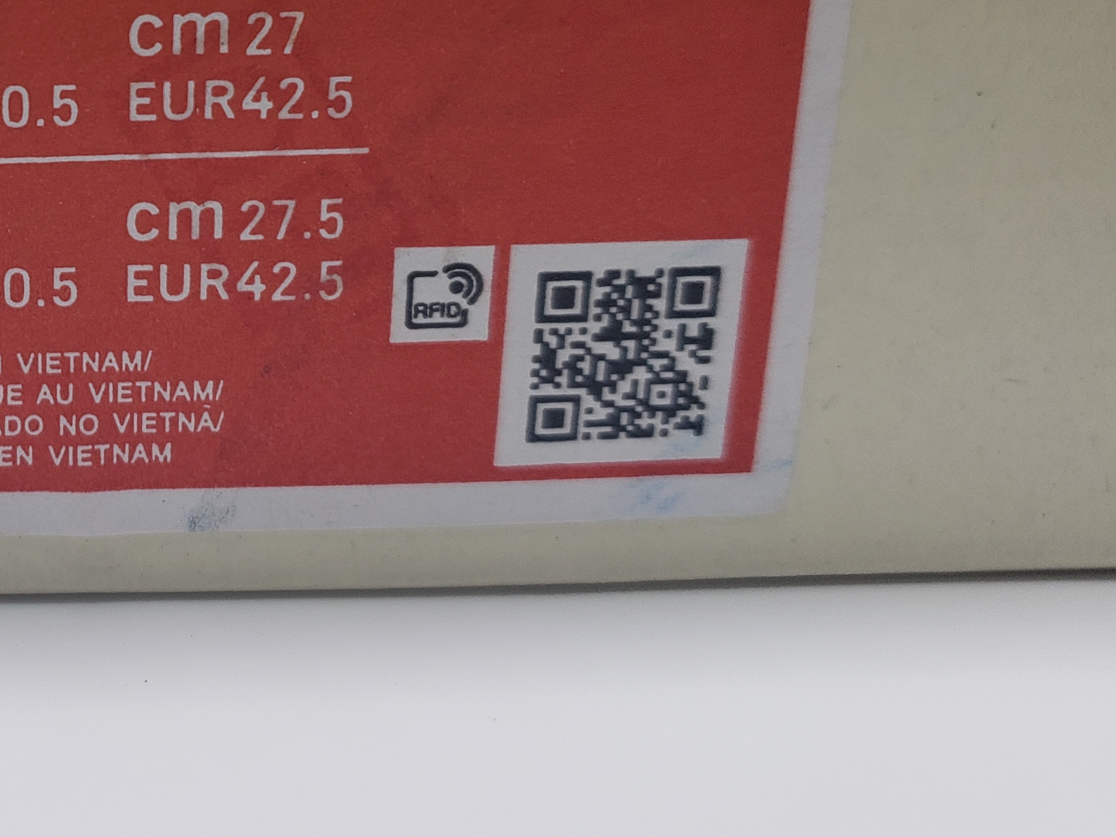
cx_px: -57
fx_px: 1805
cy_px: 228
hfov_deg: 31.2
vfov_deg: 25.8
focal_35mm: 56
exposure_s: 1/377
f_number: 1.5
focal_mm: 4.3
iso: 50
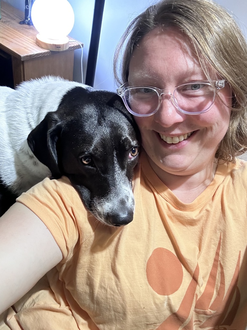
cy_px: 165
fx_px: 285
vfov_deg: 60.0
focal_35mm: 30
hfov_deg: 46.8
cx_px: 124
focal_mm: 2.69
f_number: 1.9
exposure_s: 1/40
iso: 200
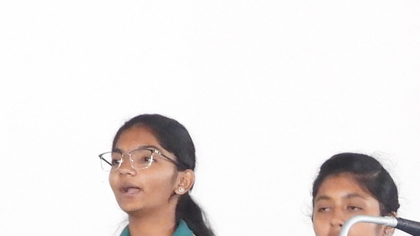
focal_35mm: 547
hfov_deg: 3.9
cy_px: 422
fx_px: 6091
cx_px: 580
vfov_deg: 2.2
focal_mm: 22.5
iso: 800
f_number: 4
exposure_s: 1/15
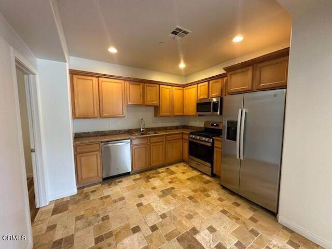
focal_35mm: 14
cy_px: 124
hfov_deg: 102.1
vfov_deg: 85.7
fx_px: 134
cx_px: 166
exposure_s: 1/60
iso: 400
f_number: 2.2
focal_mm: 2.22
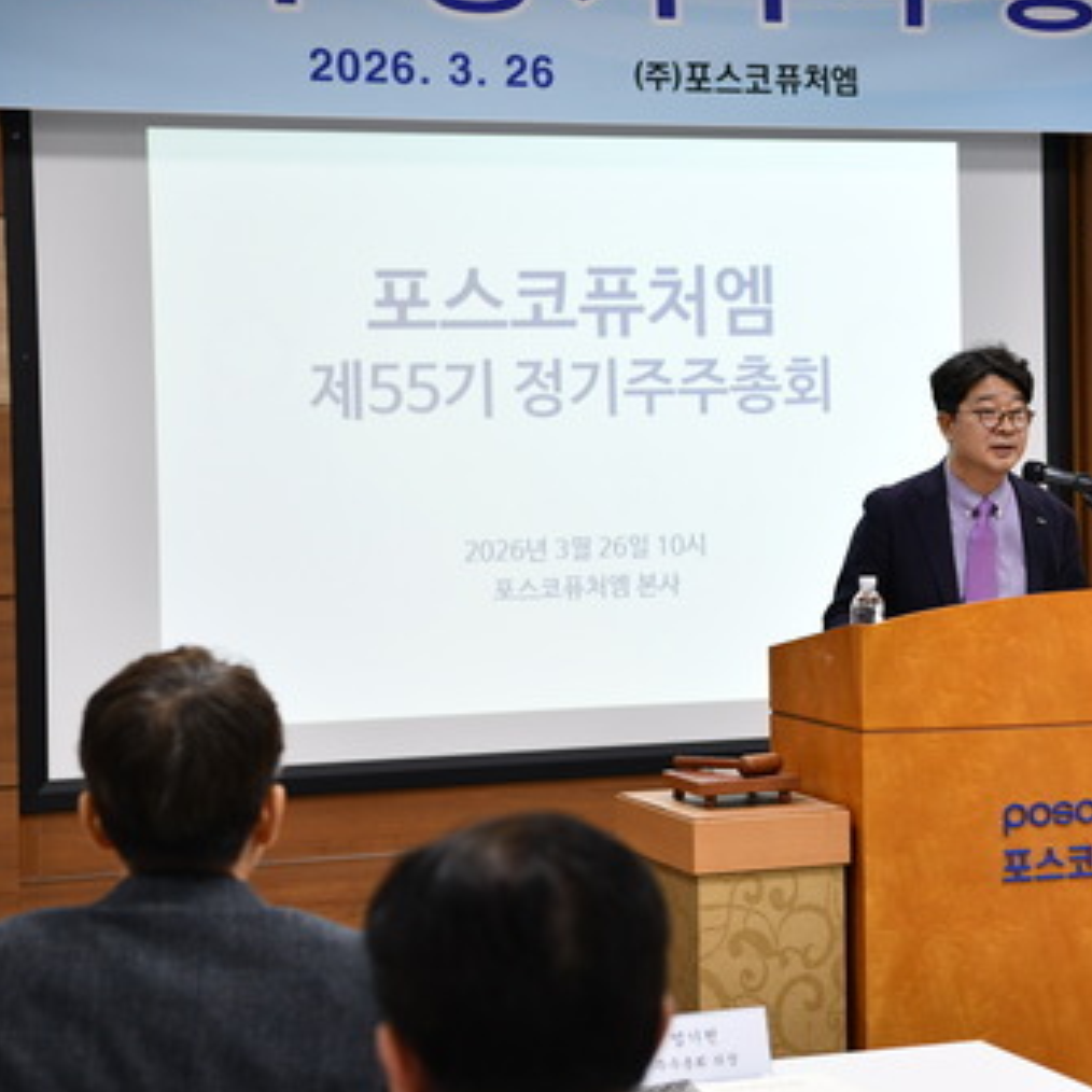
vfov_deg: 17.7
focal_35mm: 98
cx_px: 1005
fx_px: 3498
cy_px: 509
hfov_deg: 17.5
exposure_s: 1/160
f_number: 4.5
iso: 800
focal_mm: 62
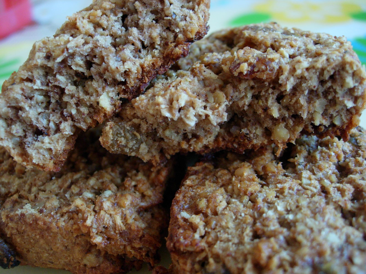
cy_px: 137
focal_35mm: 38
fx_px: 402
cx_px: 183
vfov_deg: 37.7
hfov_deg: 49.0
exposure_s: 1/13
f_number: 2.8
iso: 200
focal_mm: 7.8
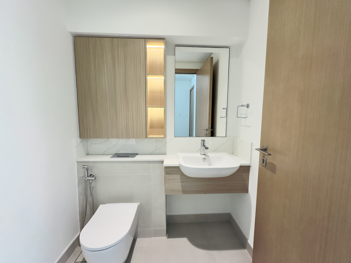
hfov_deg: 102.1
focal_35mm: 14
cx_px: 176
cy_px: 132
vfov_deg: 85.7
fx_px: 142
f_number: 2.2
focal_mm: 2.22
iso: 320
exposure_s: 1/100
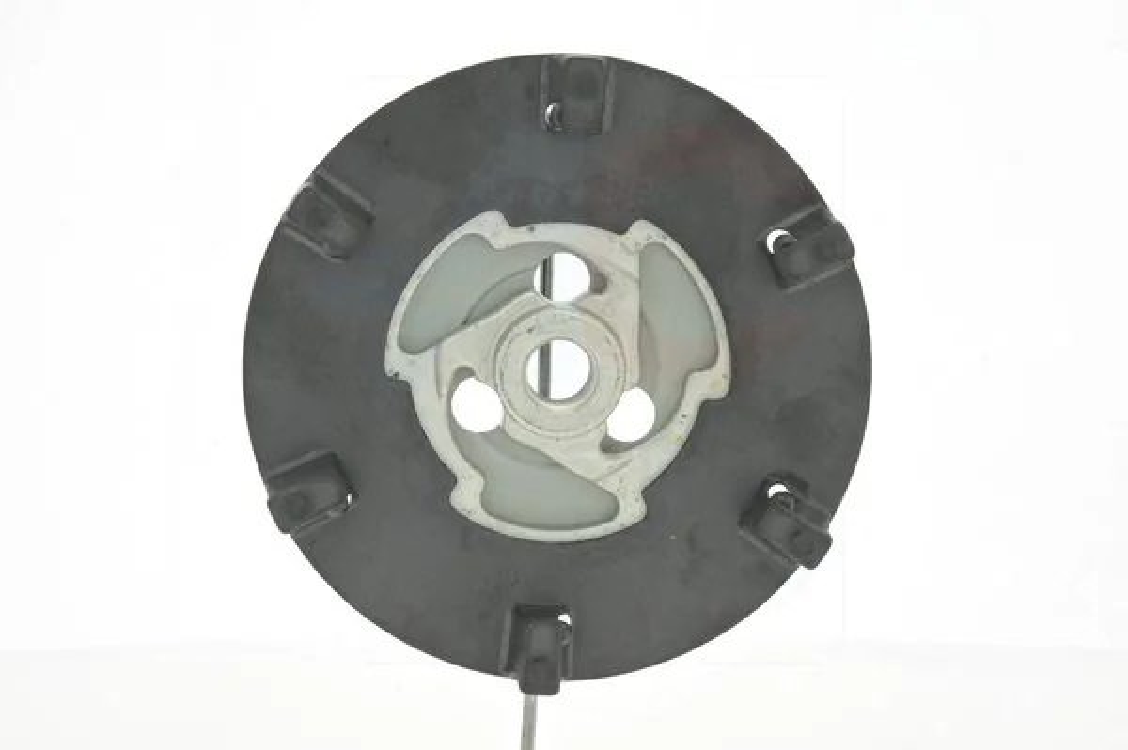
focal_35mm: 158
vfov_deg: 8.7
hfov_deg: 13.1
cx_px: 564
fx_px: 4931
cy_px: 375
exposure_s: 1/25
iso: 1600
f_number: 22
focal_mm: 105
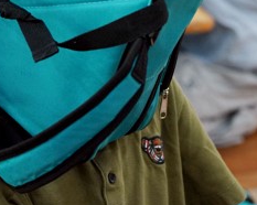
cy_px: 108
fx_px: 2424
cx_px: 78
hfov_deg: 6.1
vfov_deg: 4.8
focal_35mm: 319
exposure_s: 1/160
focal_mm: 88
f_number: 4
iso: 1600
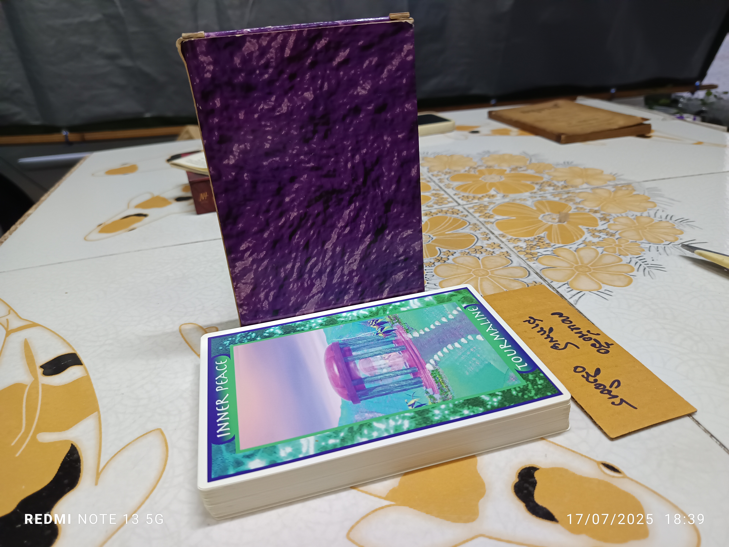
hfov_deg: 71.6
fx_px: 505
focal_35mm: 24
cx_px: 364
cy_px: 274
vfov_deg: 56.8
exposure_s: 1/33.3
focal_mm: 5.31
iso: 1228
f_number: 1.7
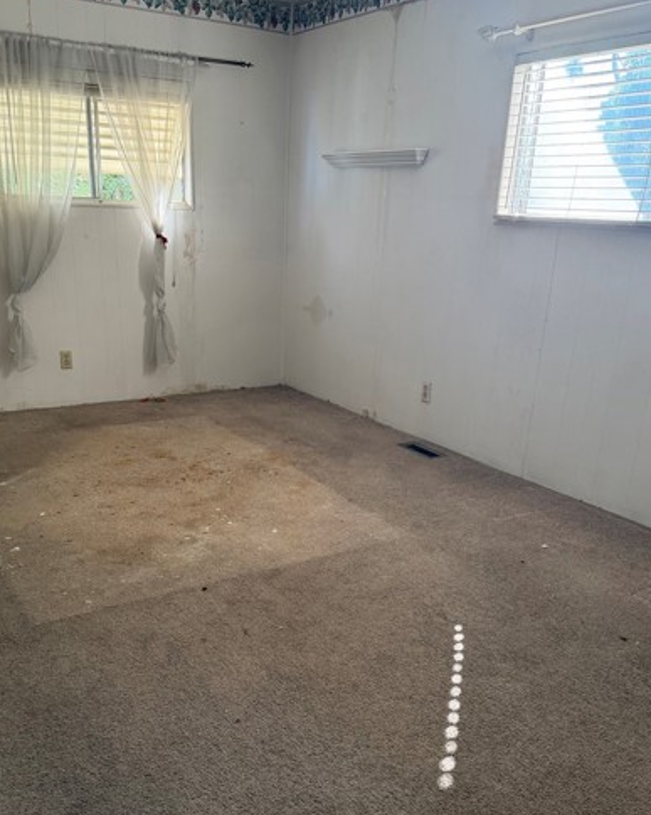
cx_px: 303
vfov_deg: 56.7
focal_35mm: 31
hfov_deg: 47.1
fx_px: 747
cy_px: 497
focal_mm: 6.76
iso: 200
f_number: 1.78
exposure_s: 1/106
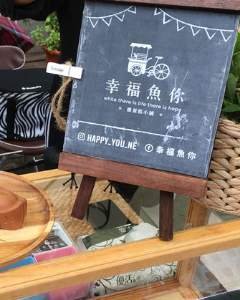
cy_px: 160
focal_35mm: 54
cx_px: 44
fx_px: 480
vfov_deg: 34.7
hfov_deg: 27.5
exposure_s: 1/120
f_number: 2.2
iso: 32
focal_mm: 4.15
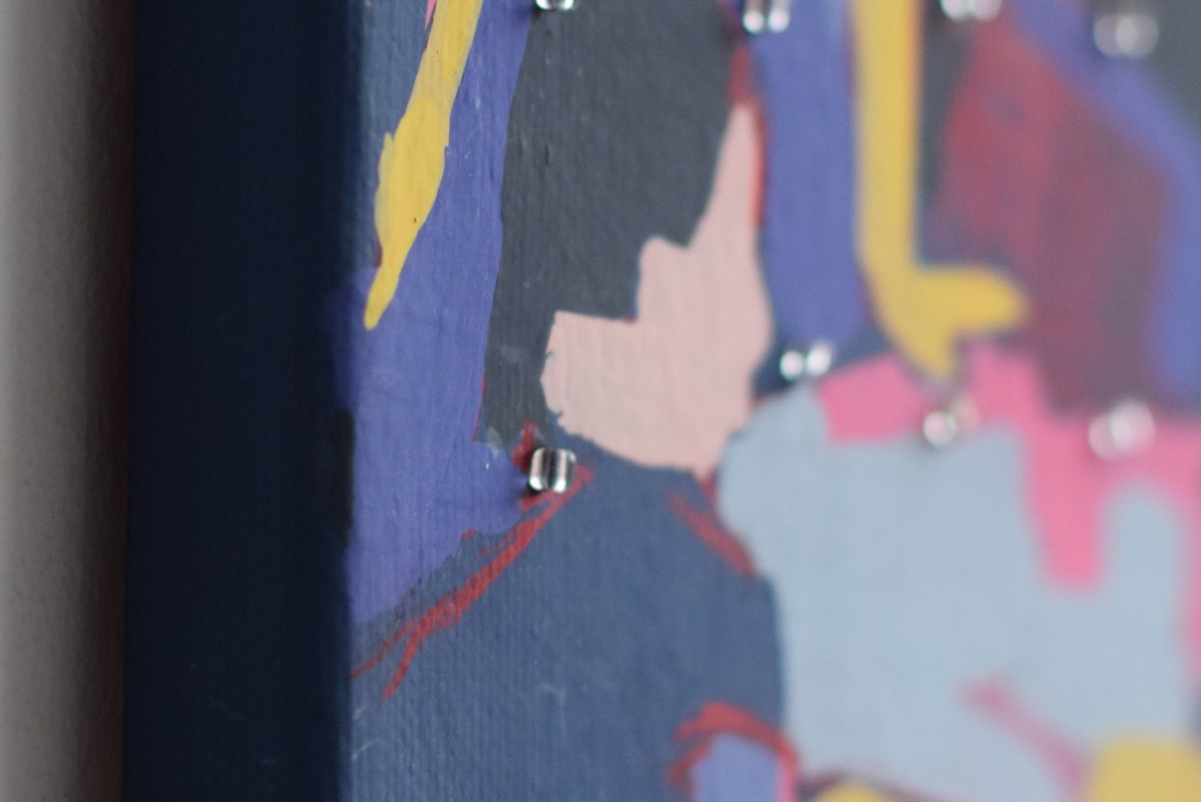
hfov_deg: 11.7
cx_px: 511
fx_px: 5873
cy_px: 301
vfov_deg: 7.8
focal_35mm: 176
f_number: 3.5
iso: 800
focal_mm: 50
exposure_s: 1/60
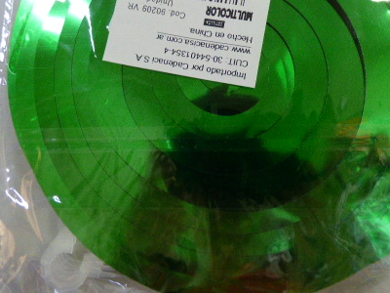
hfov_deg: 56.8
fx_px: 361
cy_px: 87
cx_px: 197
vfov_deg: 43.2
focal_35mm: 32
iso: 400
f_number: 2.8
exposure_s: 1/60
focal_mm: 3.58
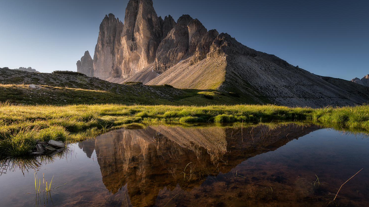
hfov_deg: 94.2
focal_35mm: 18
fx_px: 172
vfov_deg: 62.3
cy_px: 106
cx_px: 182
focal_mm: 11
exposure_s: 1/320
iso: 100
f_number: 8
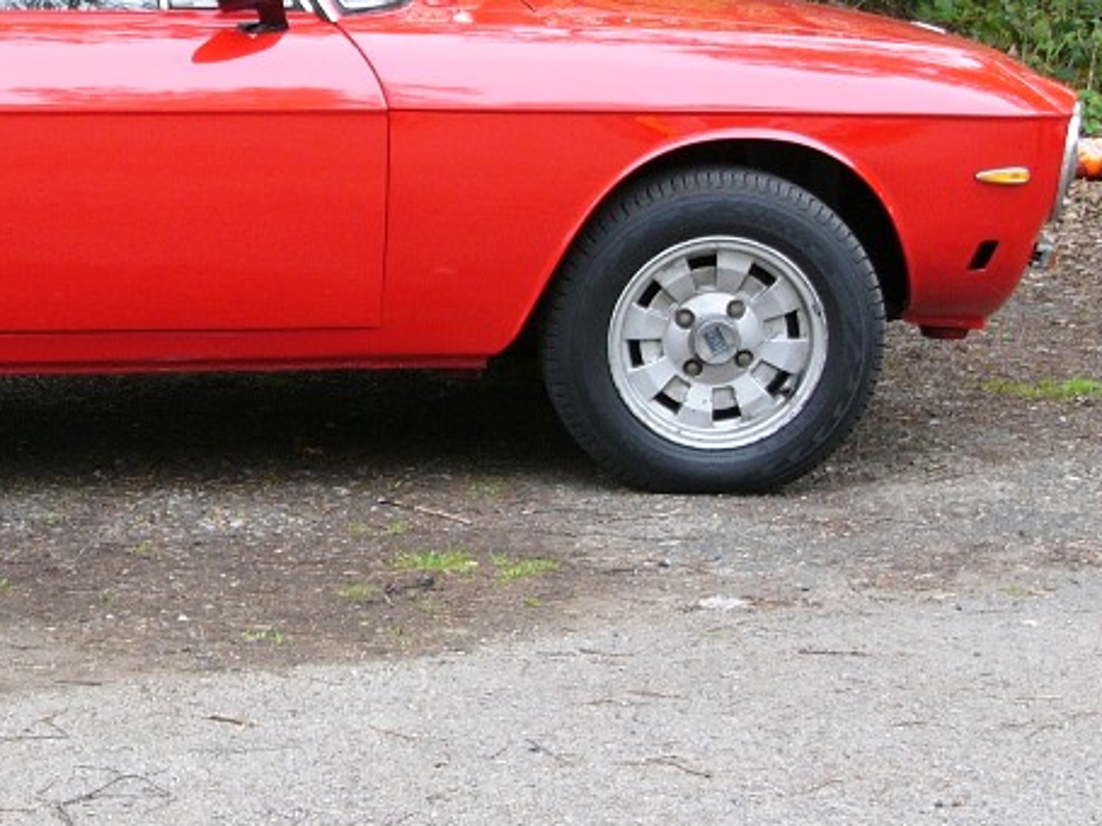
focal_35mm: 117
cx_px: 12
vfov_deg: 12.6
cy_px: 281
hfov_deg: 16.5
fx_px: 3724
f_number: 2.8
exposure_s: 1/60
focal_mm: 8.7
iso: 50
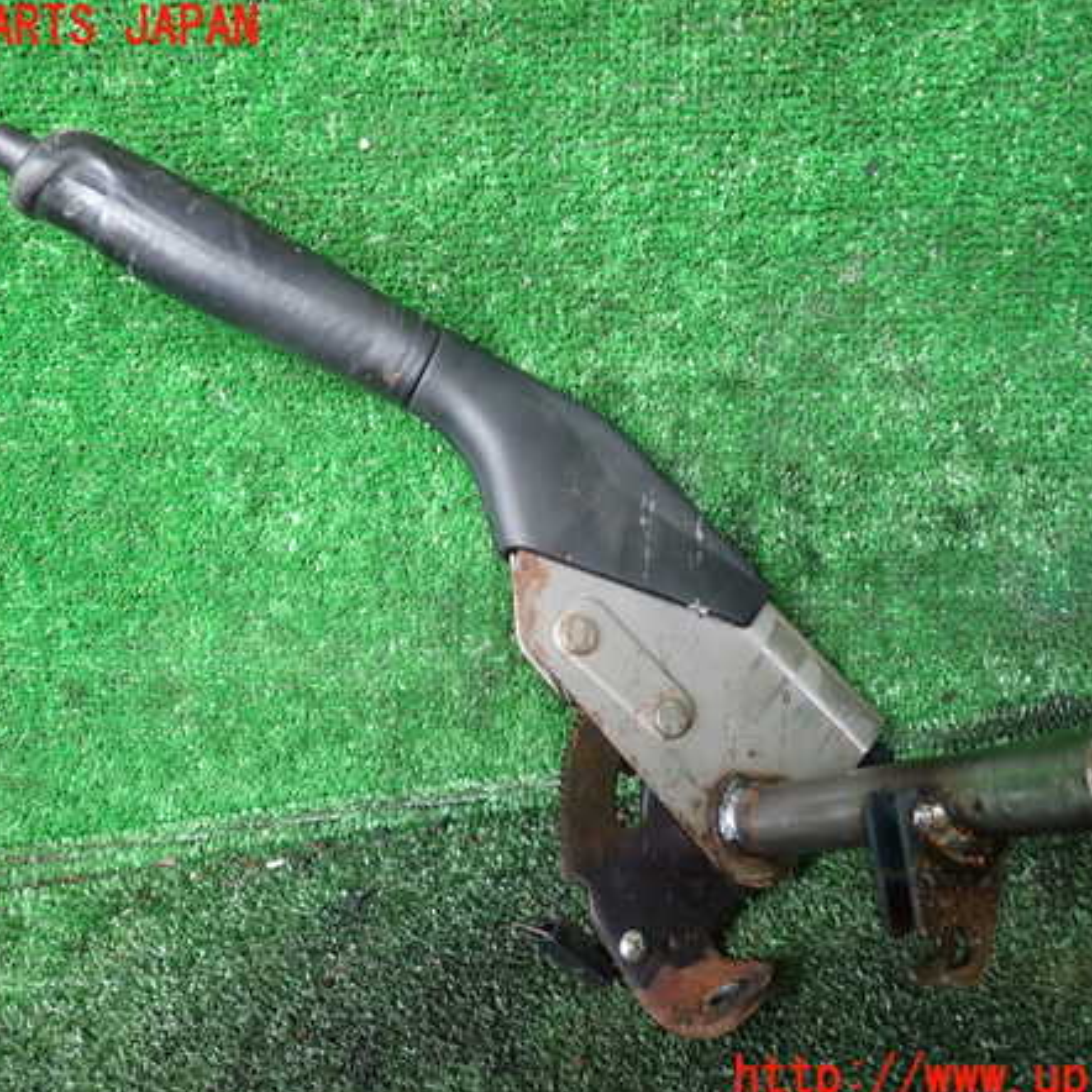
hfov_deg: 54.0
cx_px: 551
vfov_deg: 54.0
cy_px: 553
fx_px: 1071
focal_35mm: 30
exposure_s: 1/40
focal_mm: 4.5
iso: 200
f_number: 2
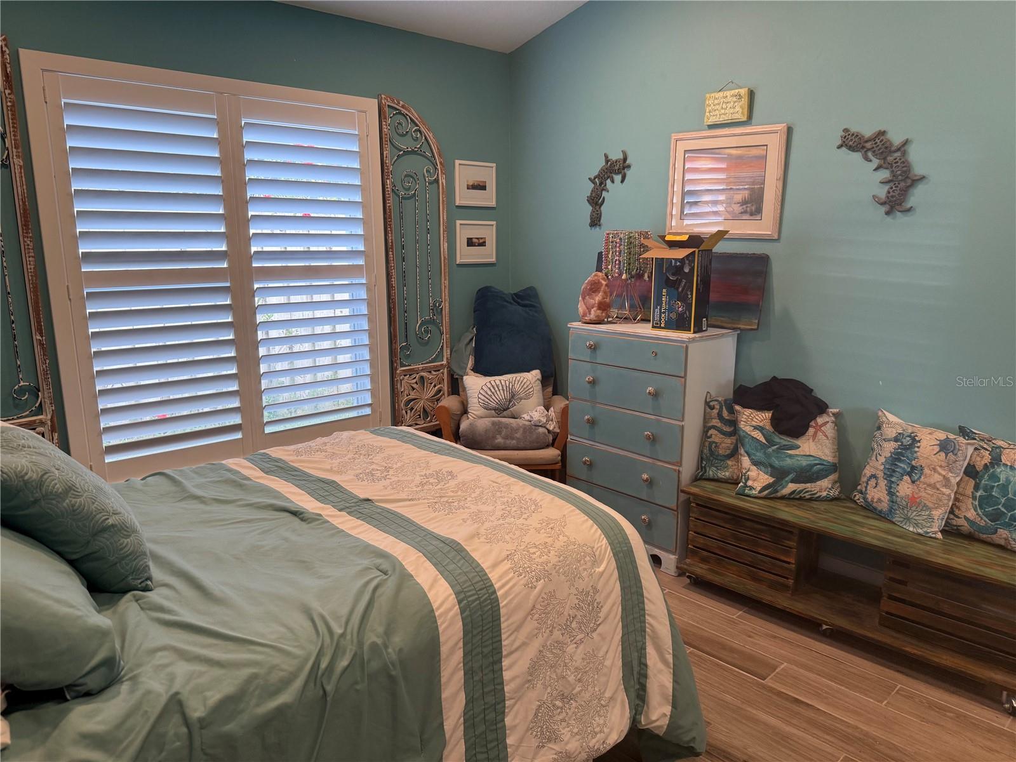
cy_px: 381
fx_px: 704
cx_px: 508
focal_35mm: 24
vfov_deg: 56.8
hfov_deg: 71.6
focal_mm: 6.76
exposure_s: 1/120
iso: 200
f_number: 1.78
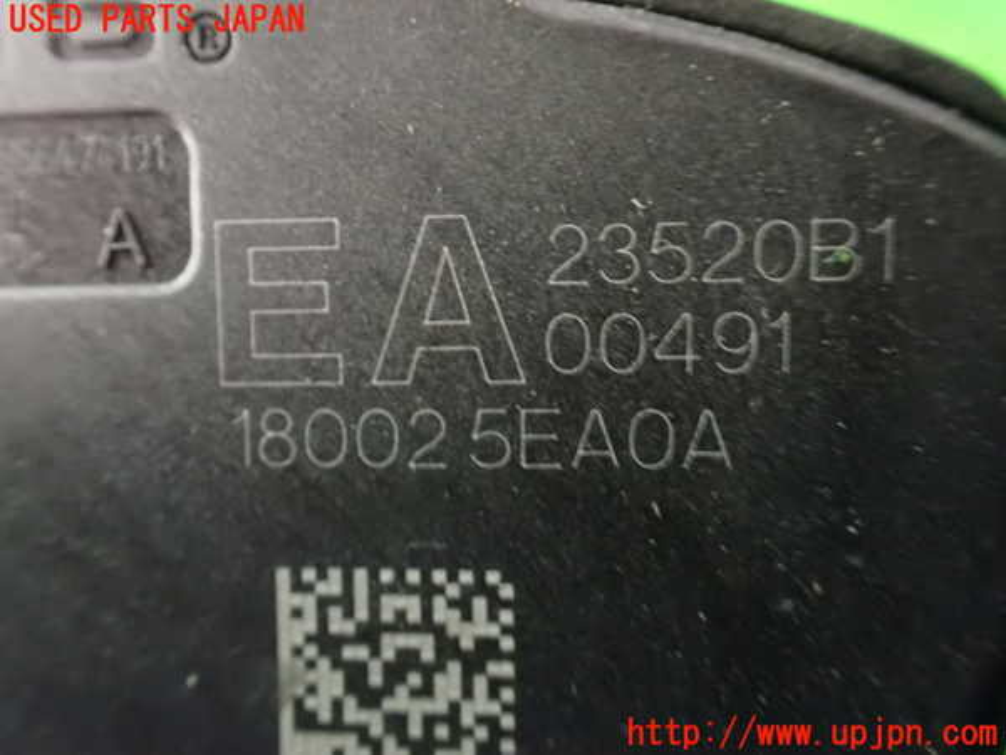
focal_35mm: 30
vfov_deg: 46.8
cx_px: 503
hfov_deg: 60.0
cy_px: 378
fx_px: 872
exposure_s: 1/8
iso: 1600
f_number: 2.3
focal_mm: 5.4
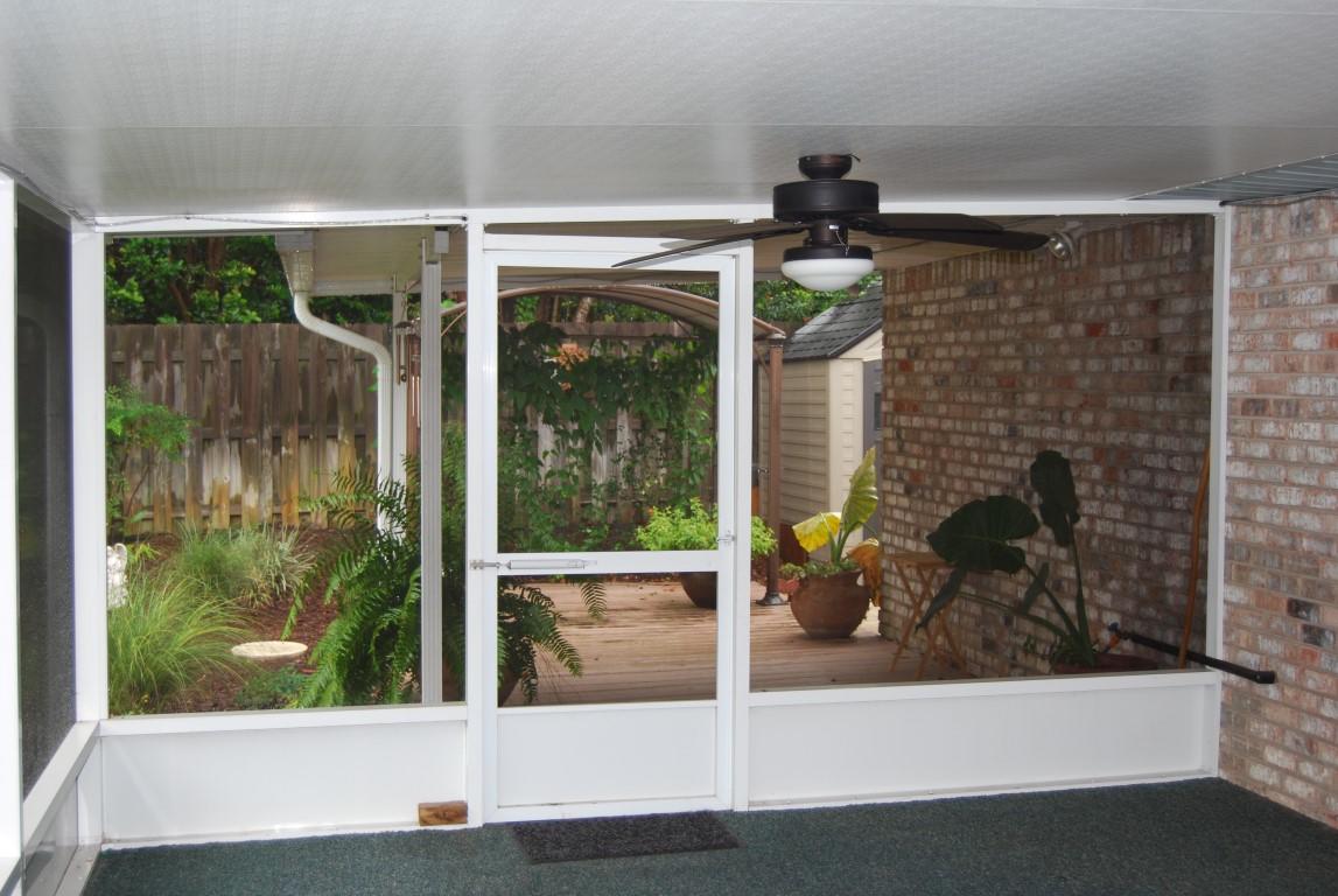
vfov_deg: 32.0
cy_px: 448
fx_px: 1563
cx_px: 669
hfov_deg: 46.3
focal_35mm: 42
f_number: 4.2
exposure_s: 1/60
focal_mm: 28
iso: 280
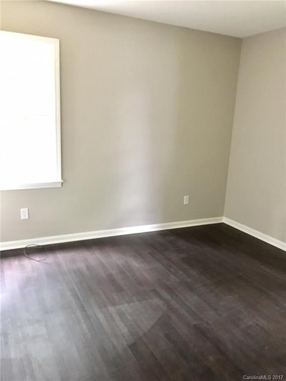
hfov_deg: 48.2
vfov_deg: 61.7
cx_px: 143
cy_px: 190
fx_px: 319
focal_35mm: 29
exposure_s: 1/15
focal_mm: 4.15
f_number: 2.2
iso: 800
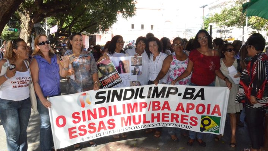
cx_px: 133
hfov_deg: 58.7
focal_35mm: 34
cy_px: 82
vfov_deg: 35.1
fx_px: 238
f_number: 25
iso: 5000
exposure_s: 1/250
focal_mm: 21
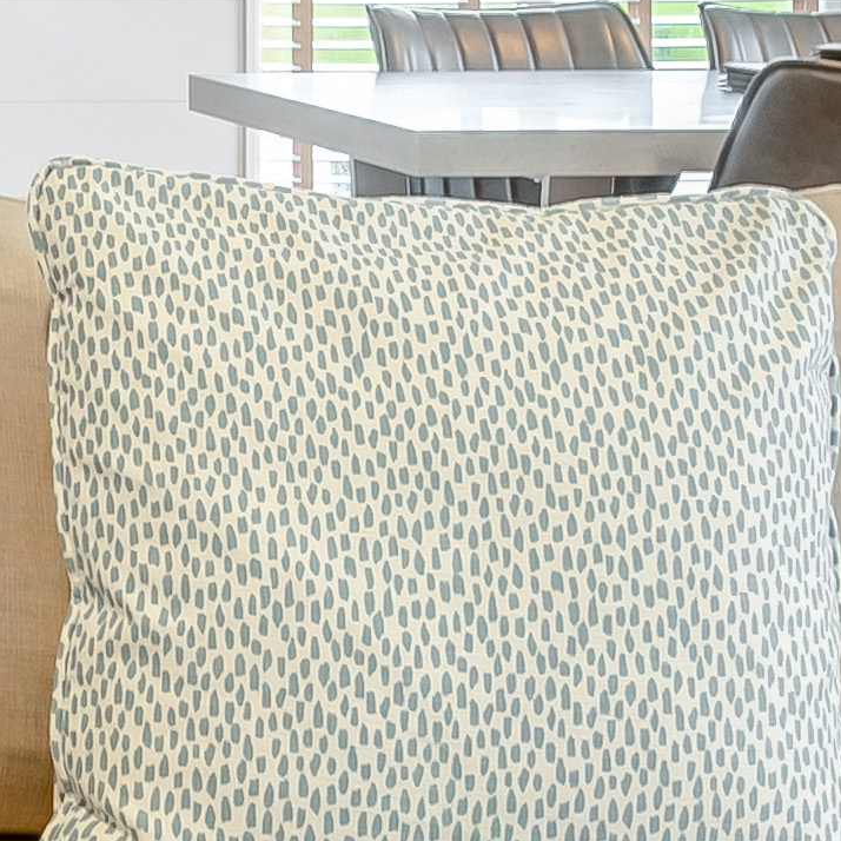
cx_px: -257
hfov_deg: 16.4
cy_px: -41
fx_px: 2749
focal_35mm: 100
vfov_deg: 16.9
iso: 100
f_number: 8
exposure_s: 1/13
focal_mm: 14
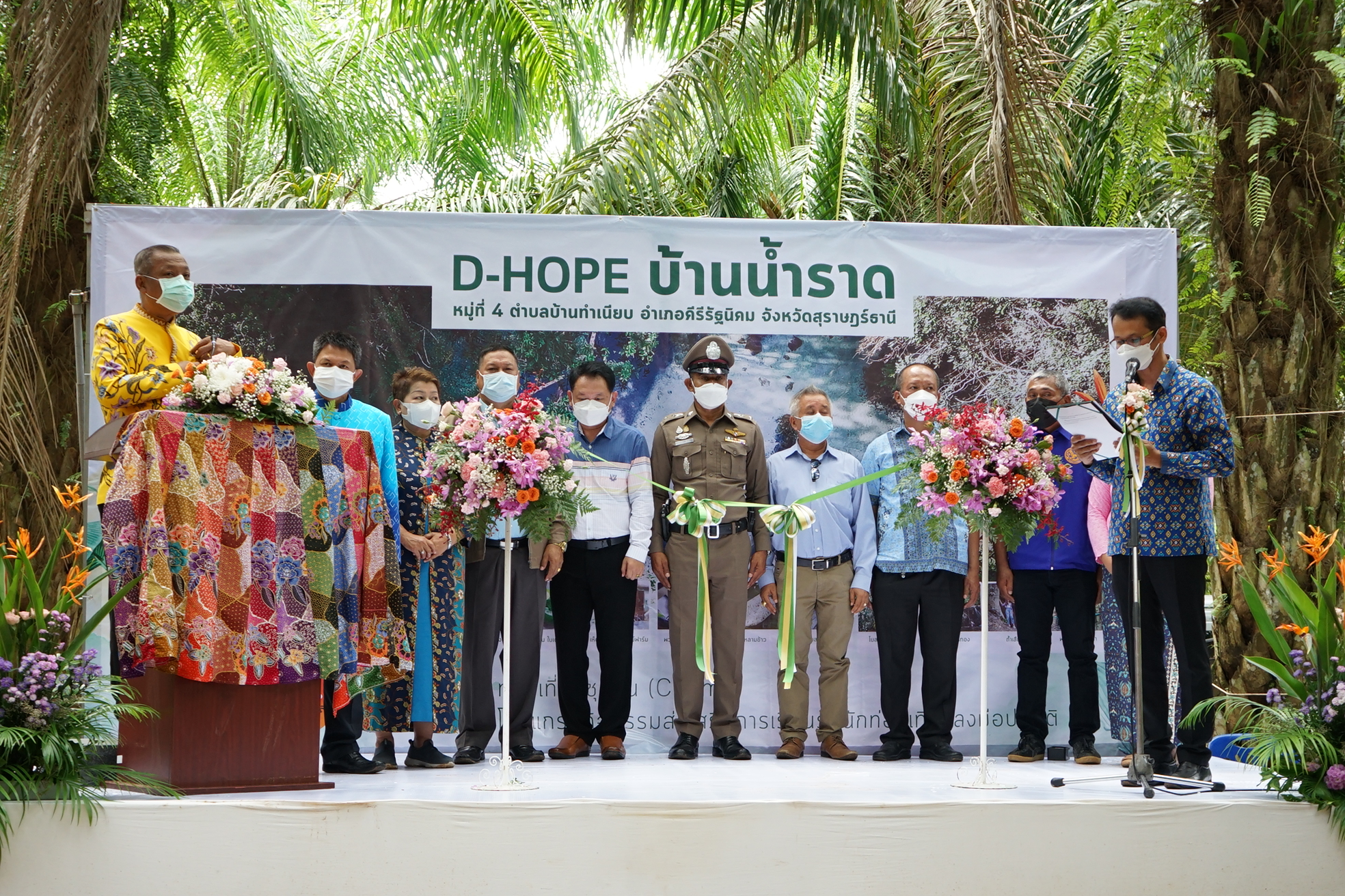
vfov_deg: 28.1
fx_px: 1793
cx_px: 672
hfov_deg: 41.1
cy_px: 448
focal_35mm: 48
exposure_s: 1/200
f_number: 4.5
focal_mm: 32
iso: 640
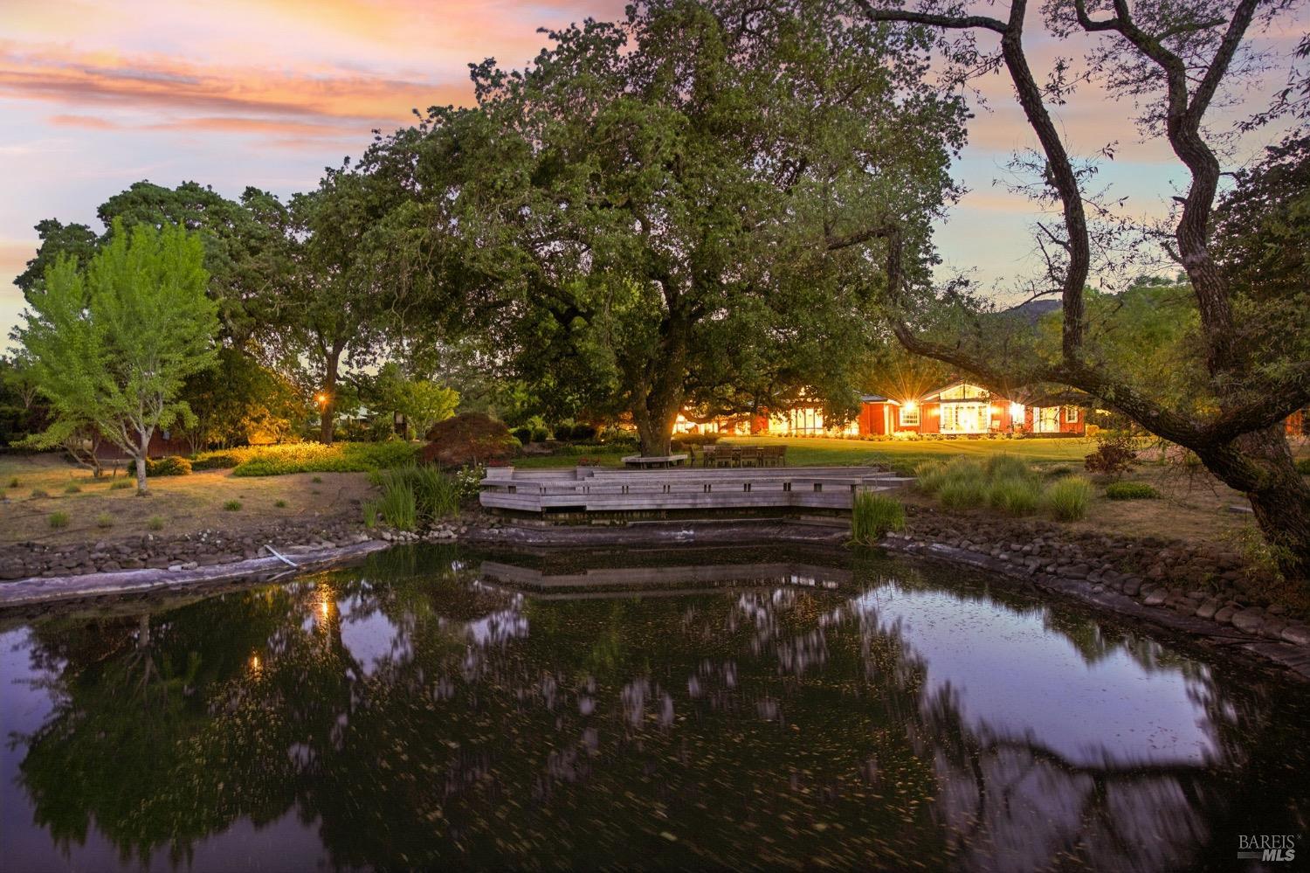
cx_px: 655
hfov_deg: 93.3
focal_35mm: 17
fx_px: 618
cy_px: 436
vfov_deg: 70.4
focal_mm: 17
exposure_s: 10
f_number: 8
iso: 400
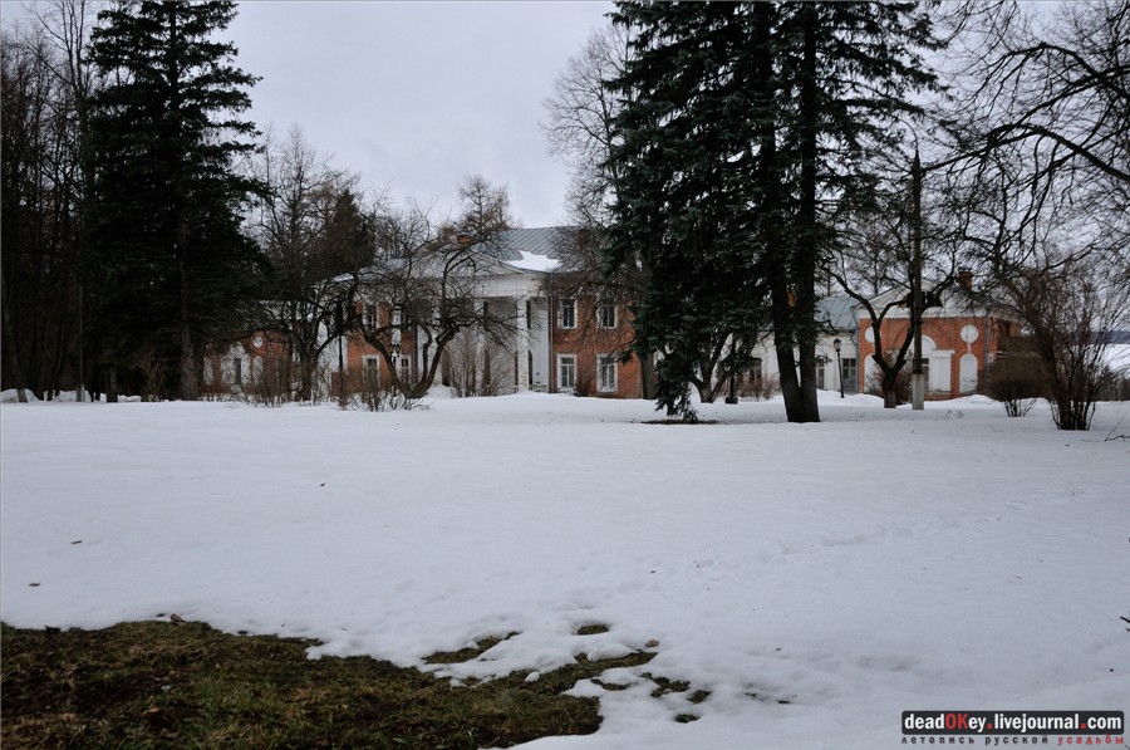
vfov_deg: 31.8
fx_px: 1316
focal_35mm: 42
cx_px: 565
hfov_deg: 46.5
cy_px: 375
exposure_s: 1/400
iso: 200
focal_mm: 28
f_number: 7.1
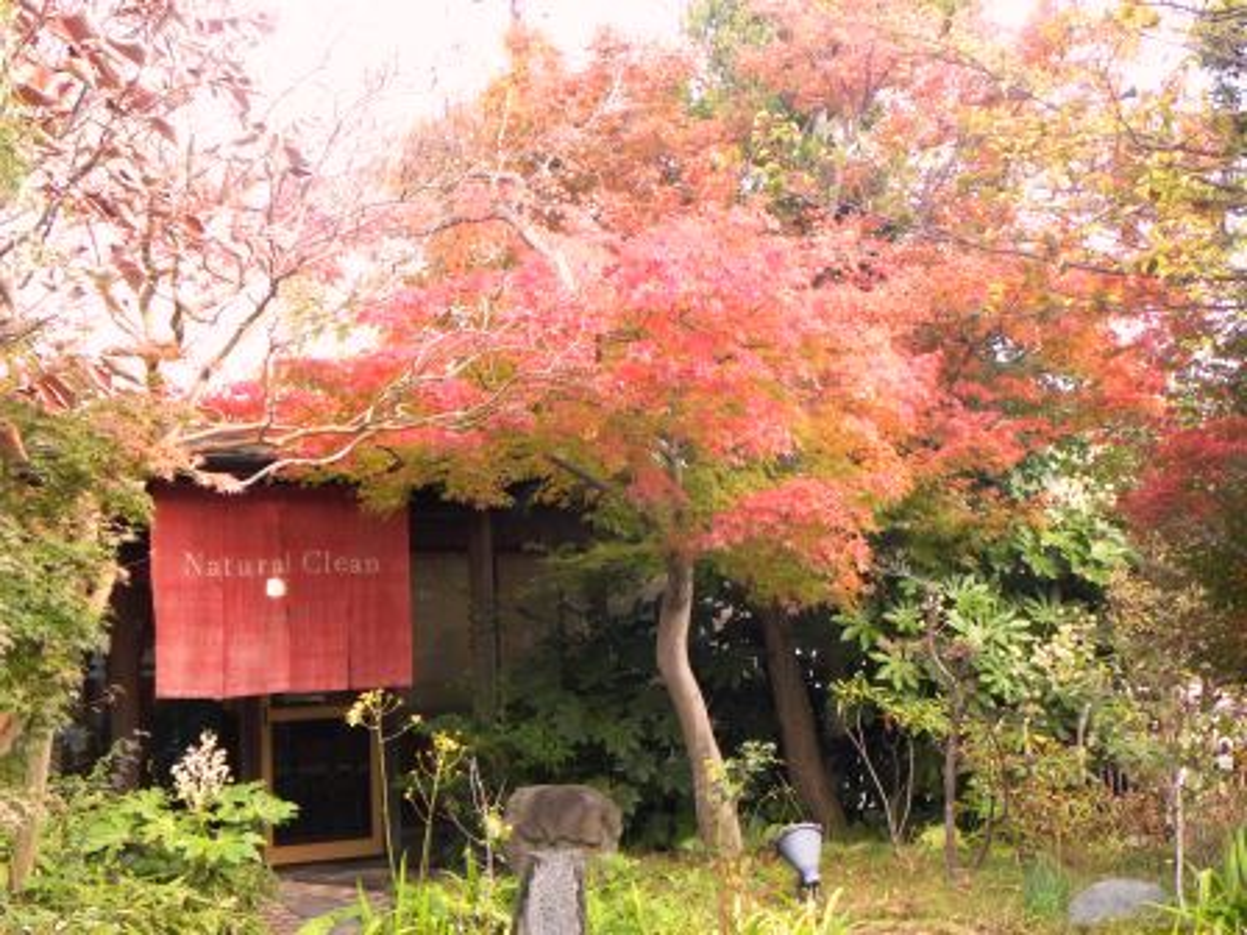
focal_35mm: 75
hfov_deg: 26.0
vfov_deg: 19.6
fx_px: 2702
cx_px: 624
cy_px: 468
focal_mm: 13.4
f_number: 4
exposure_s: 1/72.2
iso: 153
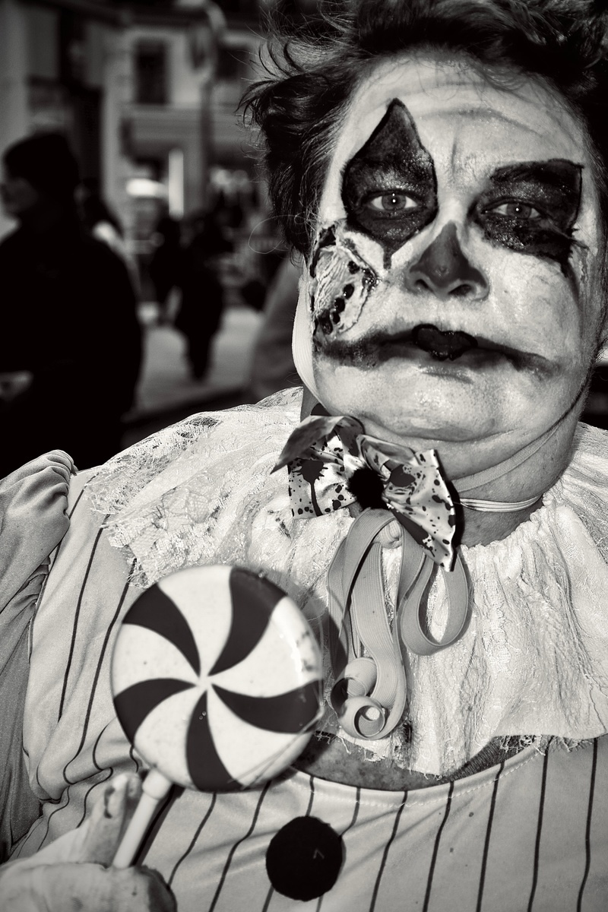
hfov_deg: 15.2
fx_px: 2280
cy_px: 456
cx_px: 304
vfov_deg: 22.6
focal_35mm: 90
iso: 400
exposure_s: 1/320
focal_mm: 60
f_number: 8
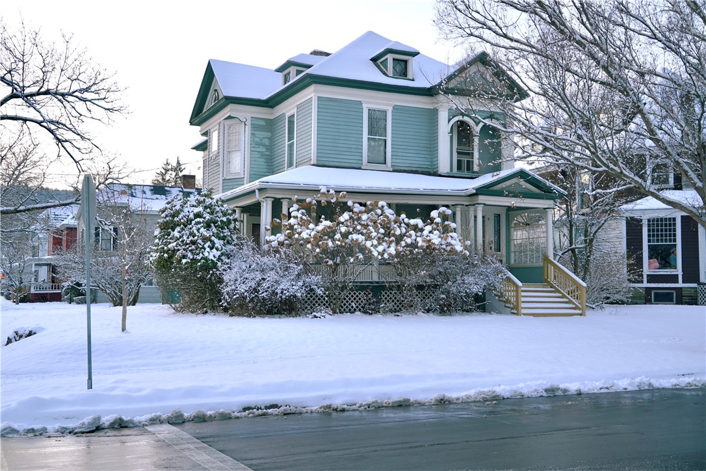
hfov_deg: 47.4
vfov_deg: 32.6
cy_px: 236
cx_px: 353
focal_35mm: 41
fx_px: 804
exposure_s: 1/60
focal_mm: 41
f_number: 4.5
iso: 100
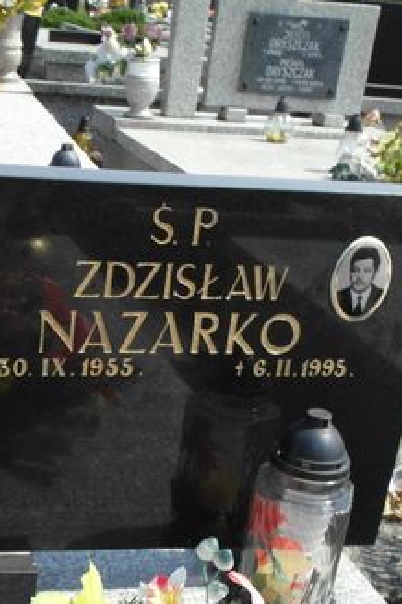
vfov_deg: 32.6
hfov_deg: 21.6
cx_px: 24
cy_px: 401
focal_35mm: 61
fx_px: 1022
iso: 80
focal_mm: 6.5
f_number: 4.1
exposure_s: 1/350
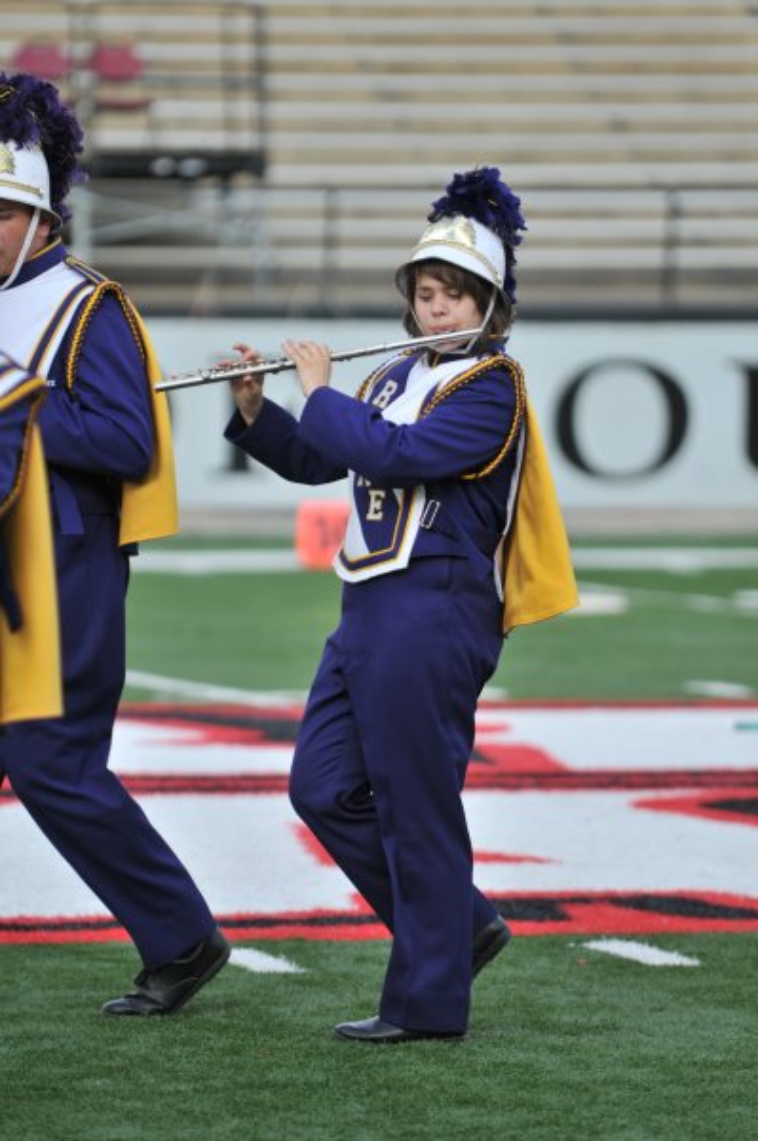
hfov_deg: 4.6
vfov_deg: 6.9
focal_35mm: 300
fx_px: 9491
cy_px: 570
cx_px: 379
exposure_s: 1/1000
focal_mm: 200
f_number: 2.8
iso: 200
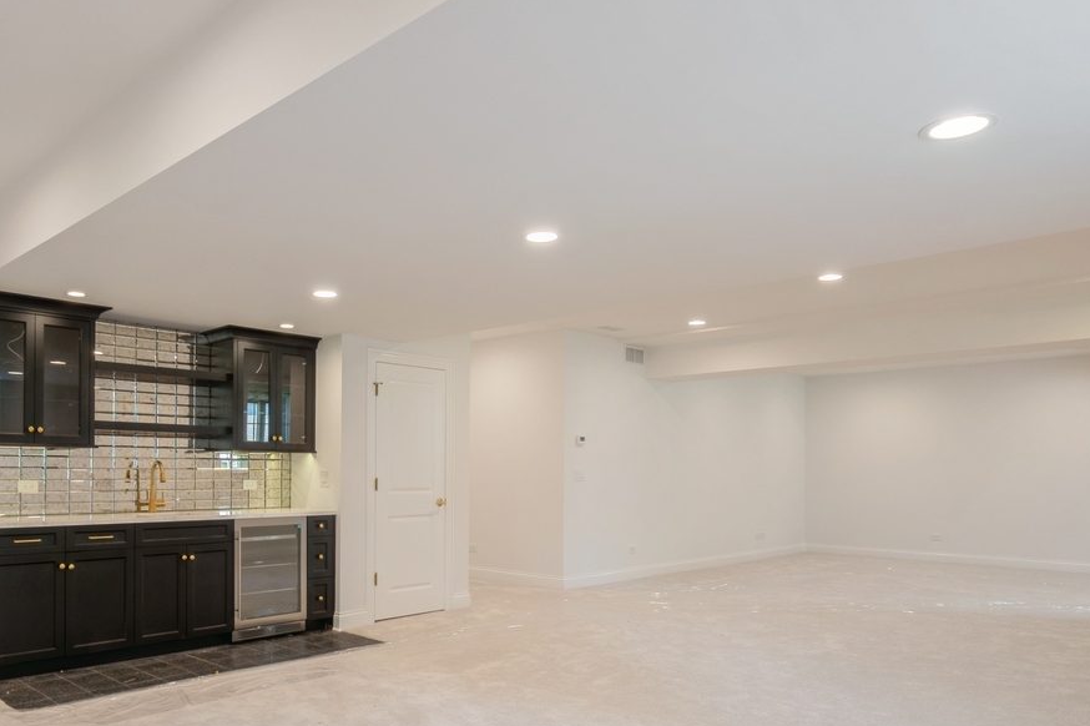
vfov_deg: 48.9
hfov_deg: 68.7
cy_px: 468
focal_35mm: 26
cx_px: 432
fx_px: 787
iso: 200
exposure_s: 1/6
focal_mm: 14
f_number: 8
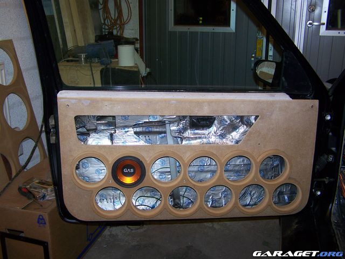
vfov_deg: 37.7
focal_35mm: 38
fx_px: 379
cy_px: 130
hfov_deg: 49.0
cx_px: 172
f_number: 2.8
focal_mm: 6.3
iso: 80
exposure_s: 1/60
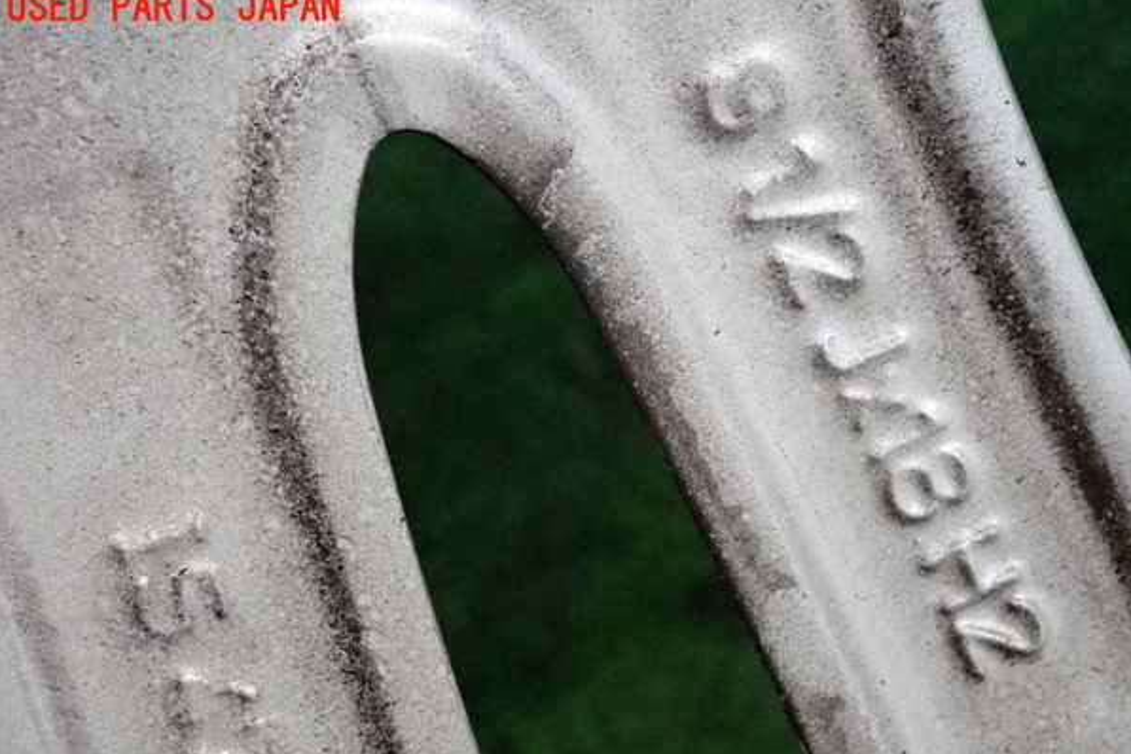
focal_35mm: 92
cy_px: 411
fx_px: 2890
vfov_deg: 14.9
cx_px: 565
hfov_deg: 22.1
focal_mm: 15.66
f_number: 4.5
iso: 2500
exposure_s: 1/125
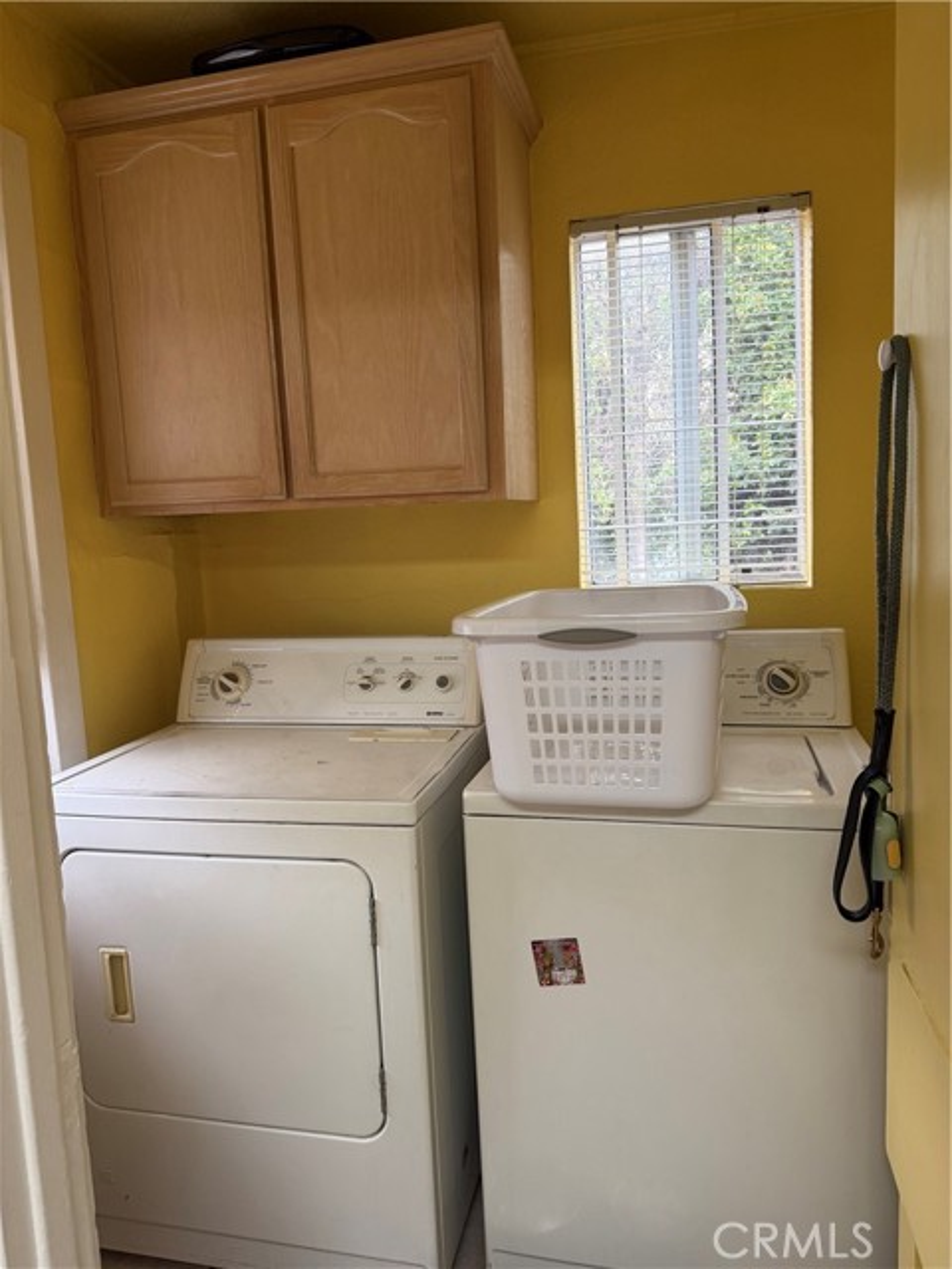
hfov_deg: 56.8
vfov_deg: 71.6
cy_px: 634
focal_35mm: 24
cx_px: 476
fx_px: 880
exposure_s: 1/60
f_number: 1.78
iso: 160
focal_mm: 6.76
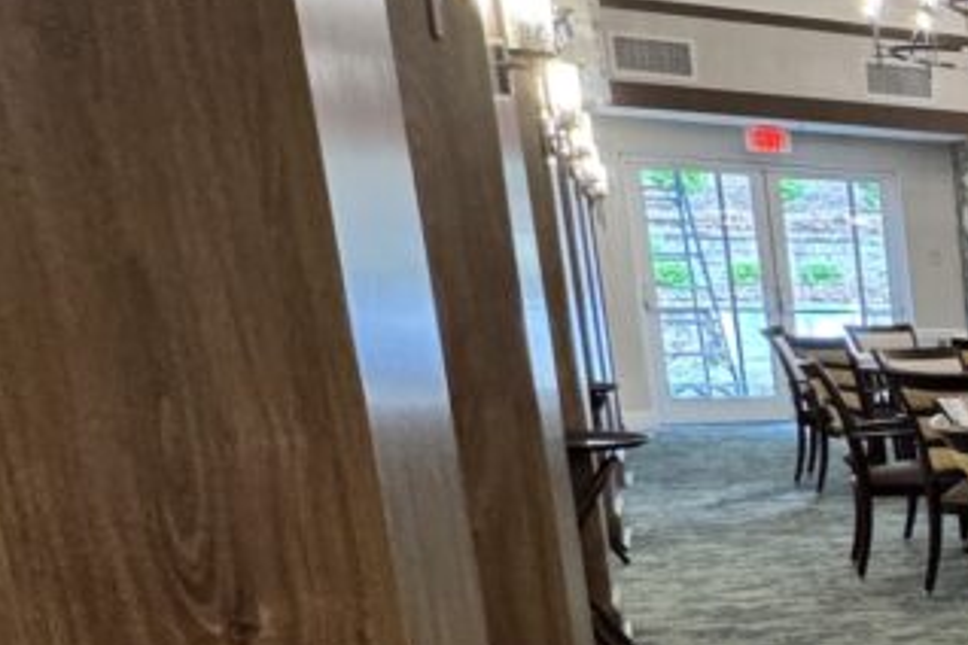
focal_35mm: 55
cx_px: 1817
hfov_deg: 21.0
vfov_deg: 23.9
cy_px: 596
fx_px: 1479
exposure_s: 1/60
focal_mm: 2.22
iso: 320
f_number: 2.2
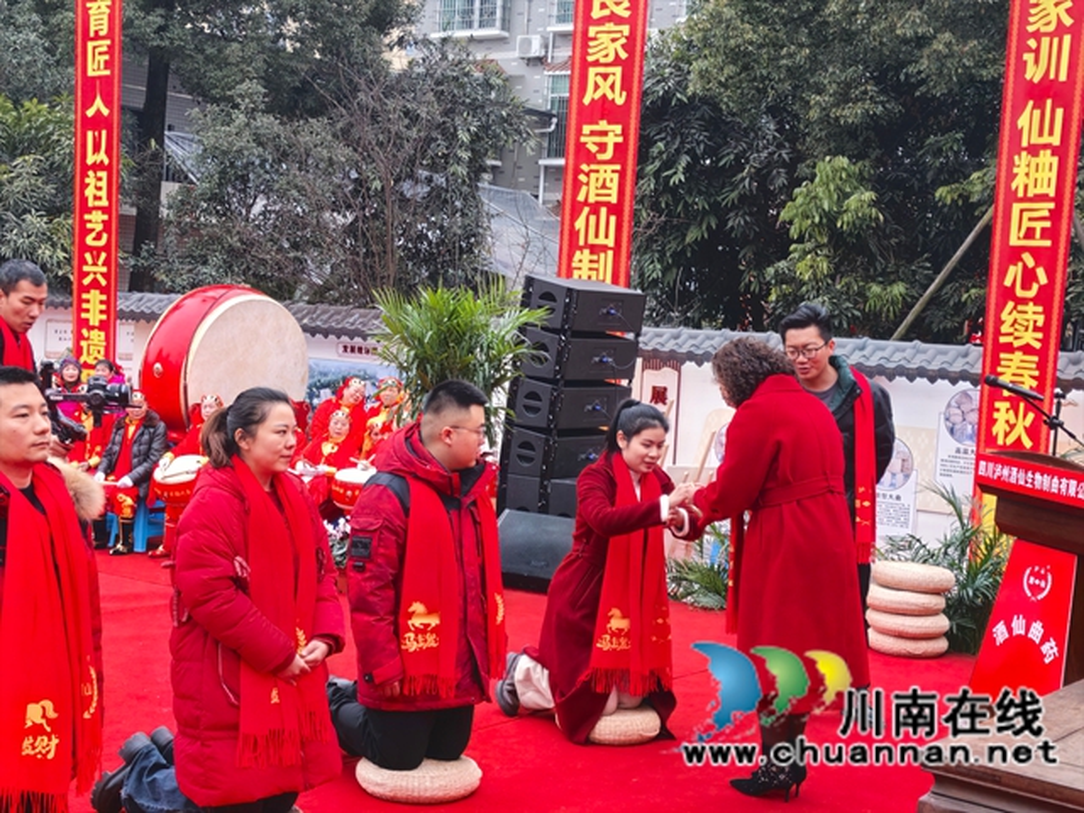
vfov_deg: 27.0
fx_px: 1691
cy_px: 406
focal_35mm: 54
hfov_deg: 35.5
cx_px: 542
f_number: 1.9
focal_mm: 5.52
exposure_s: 1/216
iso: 80
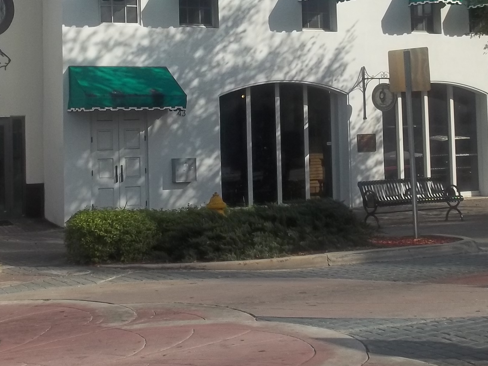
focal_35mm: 71
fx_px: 1001
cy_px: 37
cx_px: 228
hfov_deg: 27.4
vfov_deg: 20.3
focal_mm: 5.9
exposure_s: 1/250
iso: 64
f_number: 8
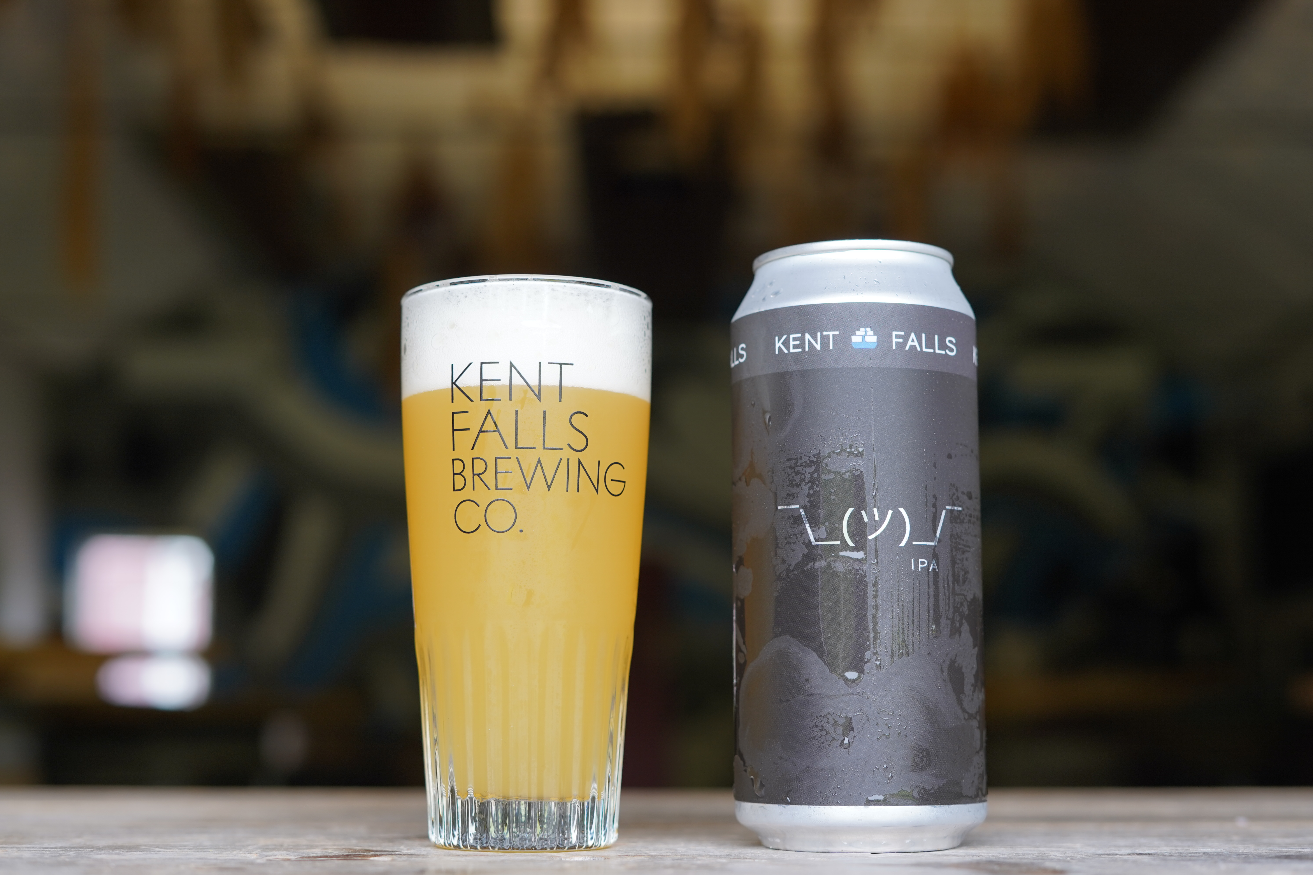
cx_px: 656
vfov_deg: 27.0
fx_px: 1823
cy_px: 438
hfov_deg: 39.6
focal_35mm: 50
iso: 200
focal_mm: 50
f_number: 4
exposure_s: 1/60
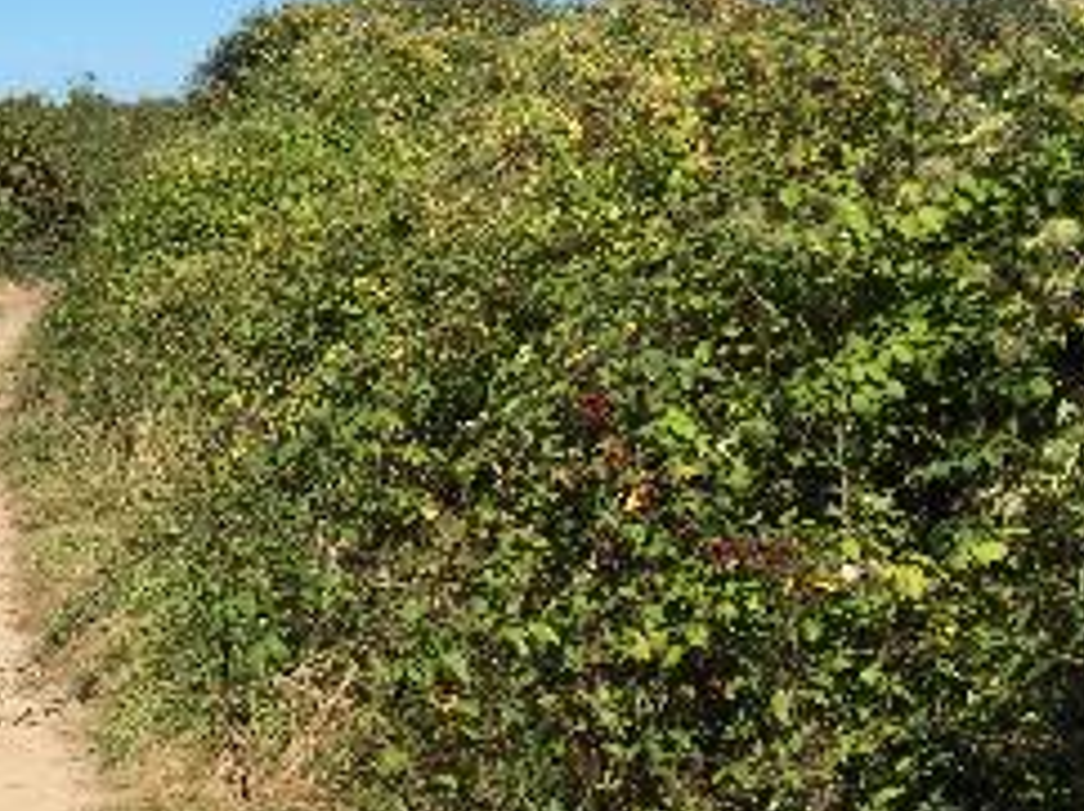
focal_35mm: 72
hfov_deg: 24.8
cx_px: -166
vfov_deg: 19.7
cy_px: -31
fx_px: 2252
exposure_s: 1/2083
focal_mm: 4.15
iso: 32
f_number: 2.2
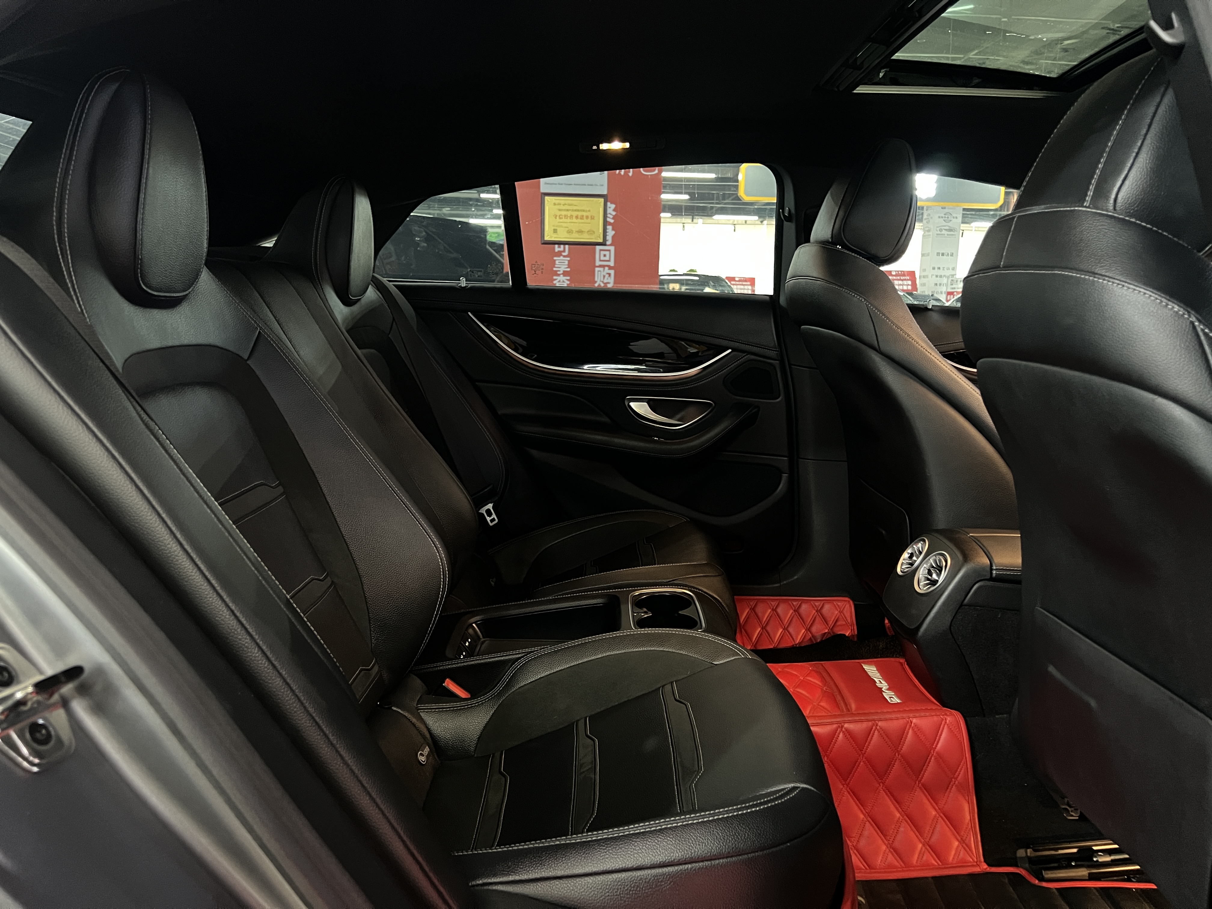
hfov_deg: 67.3
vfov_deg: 53.1
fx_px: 910
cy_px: 454
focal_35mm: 26
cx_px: 606
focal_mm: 5.7
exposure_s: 1/25
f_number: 1.5
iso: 1000
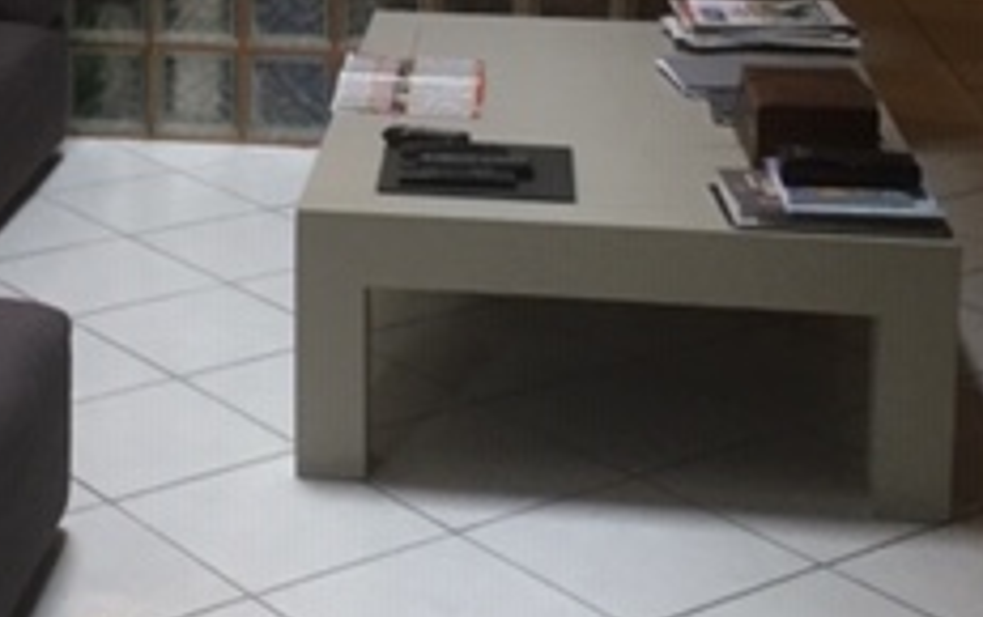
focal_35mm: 85
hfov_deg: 24.0
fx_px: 2280
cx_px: 204
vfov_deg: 14.7
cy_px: -217
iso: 250
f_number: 2.2
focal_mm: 4.15
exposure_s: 1/20
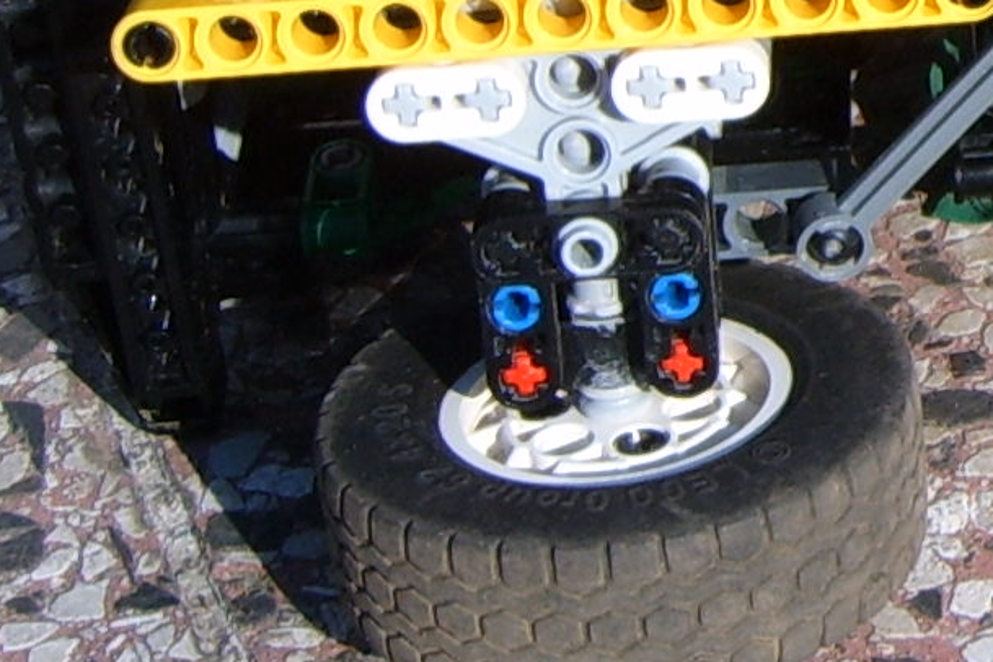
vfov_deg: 10.1
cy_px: -261
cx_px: 1556
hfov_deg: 14.3
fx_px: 3668
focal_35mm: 133
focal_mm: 5.8
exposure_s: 1/180
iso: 63
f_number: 5.8
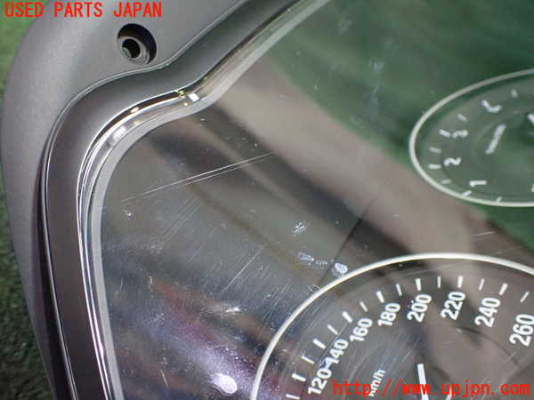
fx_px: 463
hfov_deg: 60.0
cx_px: 267
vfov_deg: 46.8
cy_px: 200
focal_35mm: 30
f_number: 2.3
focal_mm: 5.4
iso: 800
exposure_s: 1/60
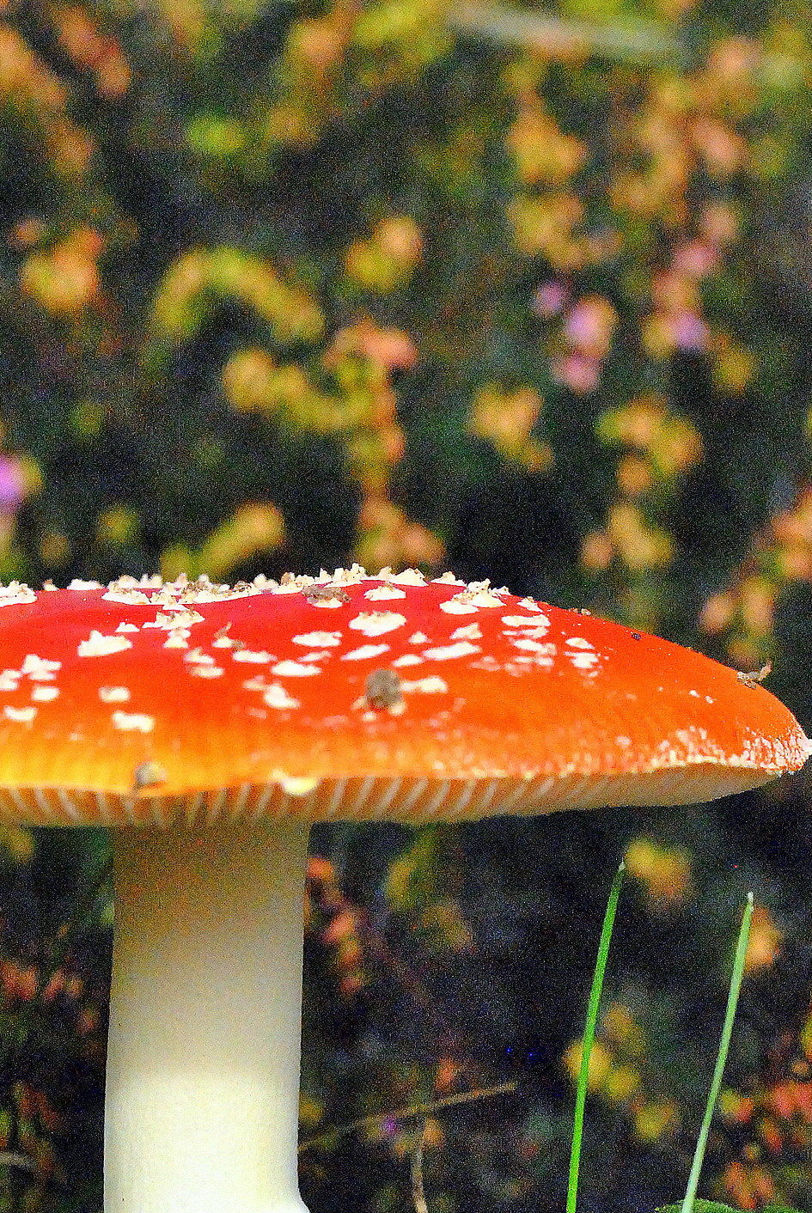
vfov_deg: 13.4
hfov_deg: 9.0
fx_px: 5162
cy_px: 919
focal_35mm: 153
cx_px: 236
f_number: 10
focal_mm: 60
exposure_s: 1/4000
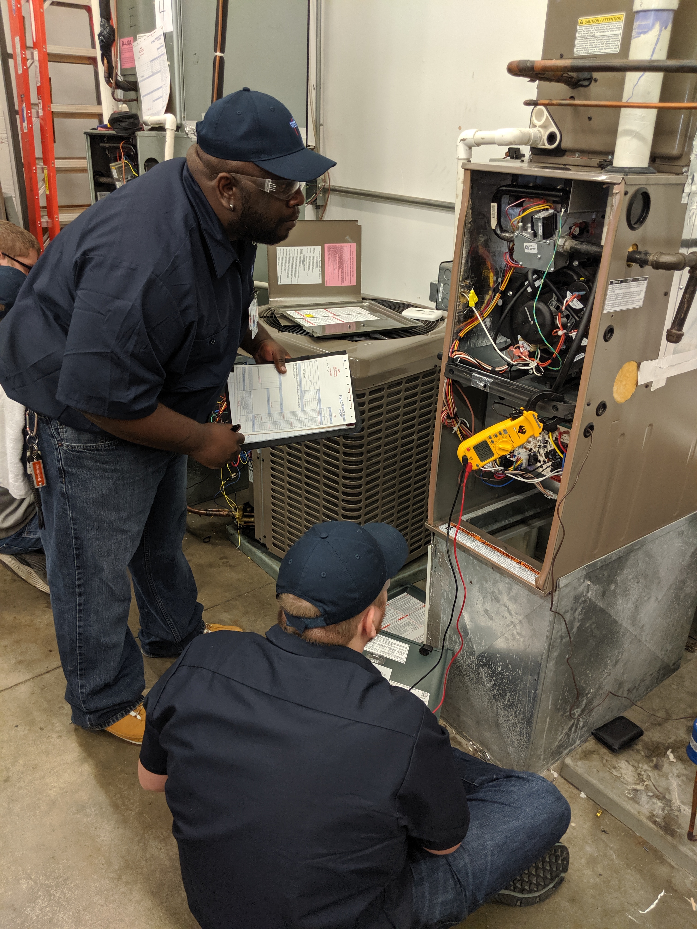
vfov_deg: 65.3
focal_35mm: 27
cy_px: 464
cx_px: 348
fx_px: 725
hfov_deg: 51.4
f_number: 1.8
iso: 224
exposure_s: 1/60
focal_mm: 4.44
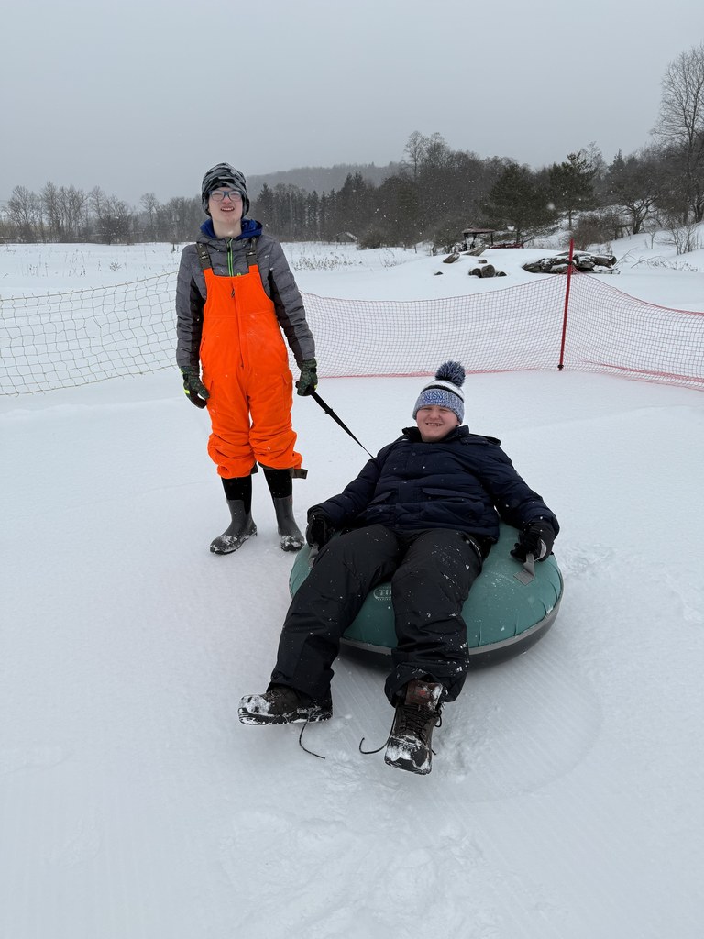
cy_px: 470
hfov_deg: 56.8
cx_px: 352
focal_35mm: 24
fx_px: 651
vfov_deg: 71.6
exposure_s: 1/5319
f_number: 1.78
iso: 80
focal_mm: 6.76
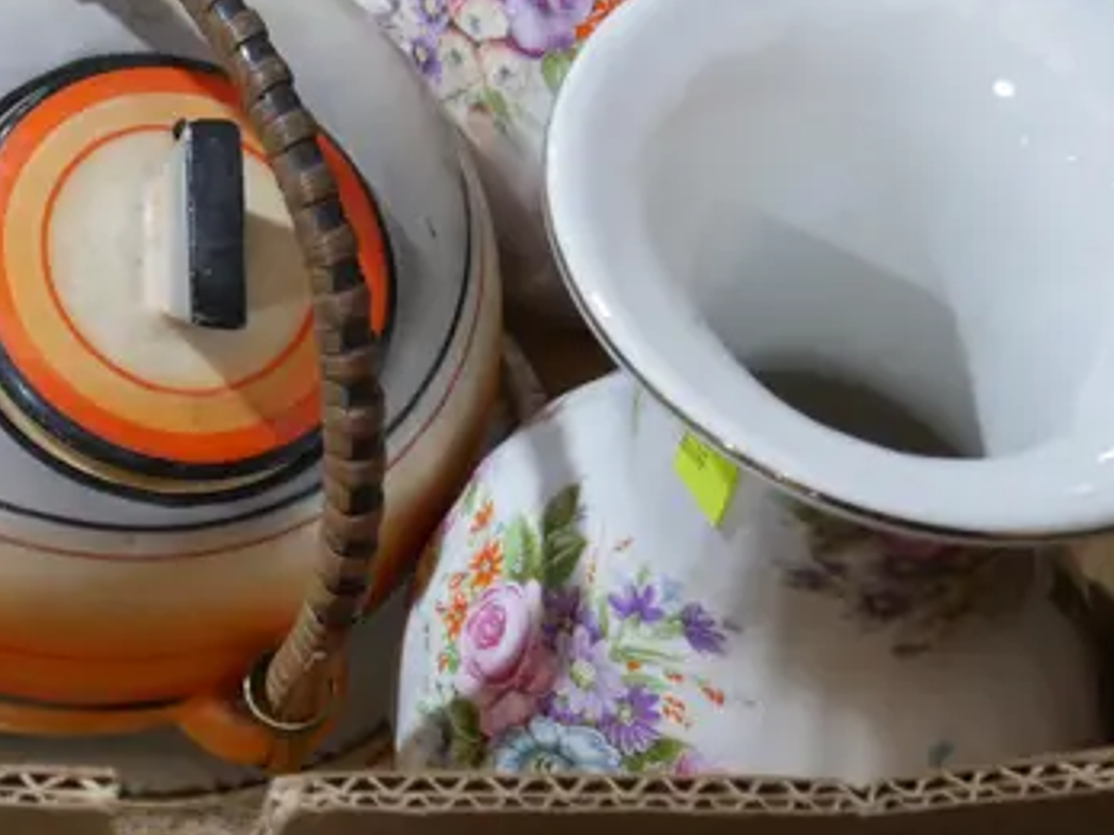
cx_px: -301
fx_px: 3411
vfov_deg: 13.8
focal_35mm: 106
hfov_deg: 17.5
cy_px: 37
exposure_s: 1/60
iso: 500
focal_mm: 18
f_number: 4
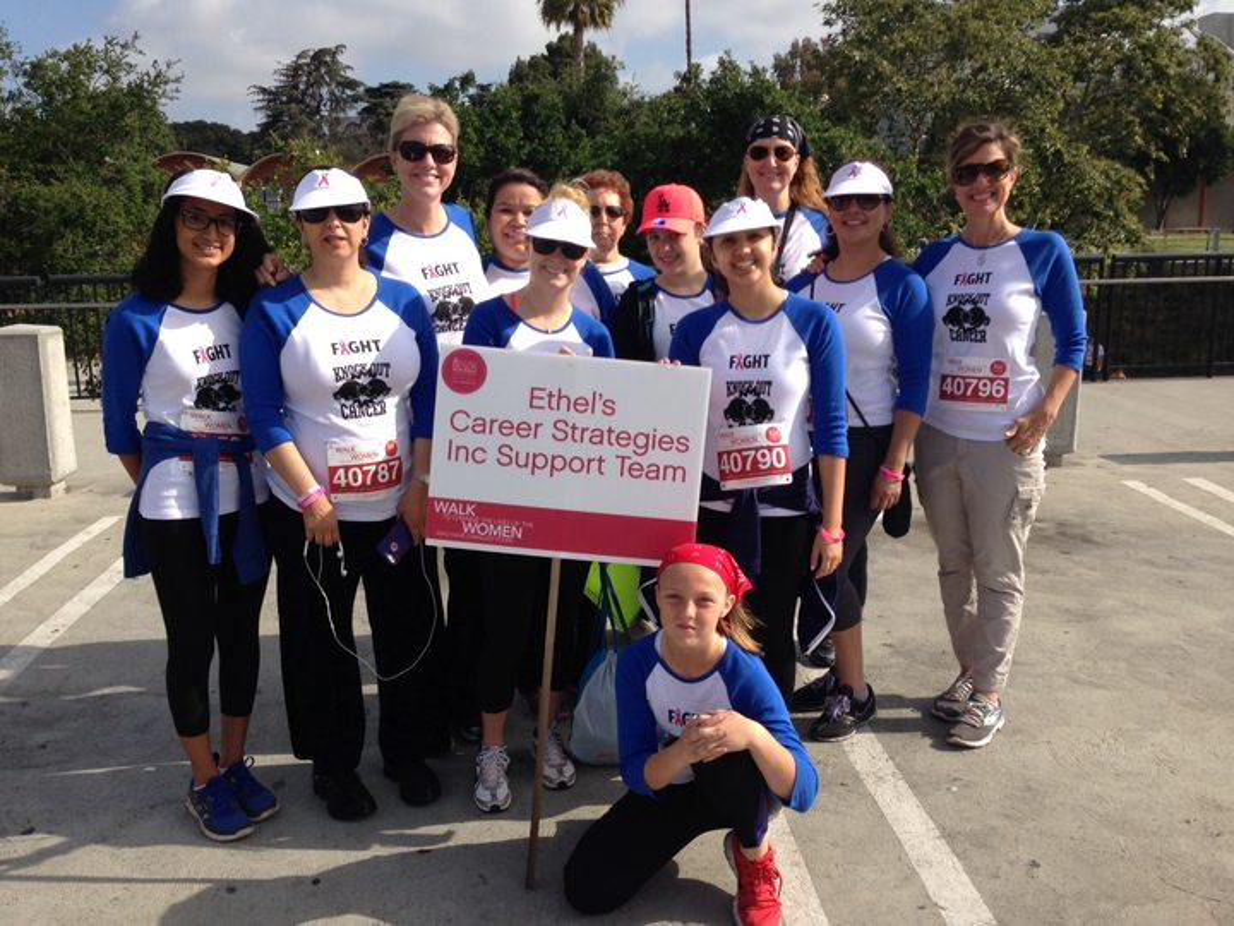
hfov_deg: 55.4
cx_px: 617
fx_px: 1176
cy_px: 463
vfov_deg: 42.9
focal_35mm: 33
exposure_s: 1/1427
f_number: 2.4
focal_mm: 4.12
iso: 50
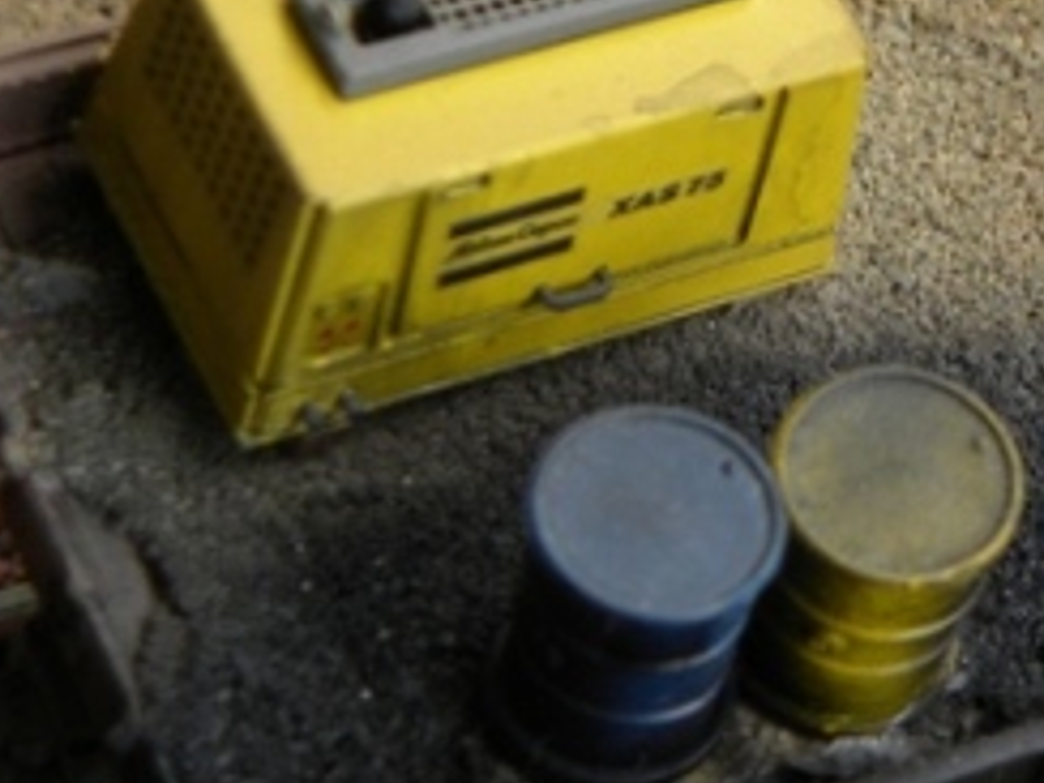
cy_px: 332
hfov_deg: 10.5
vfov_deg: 8.0
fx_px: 5580
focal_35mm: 185
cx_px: 1296
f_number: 3.5
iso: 96
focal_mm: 11.8
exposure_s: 1/69.3
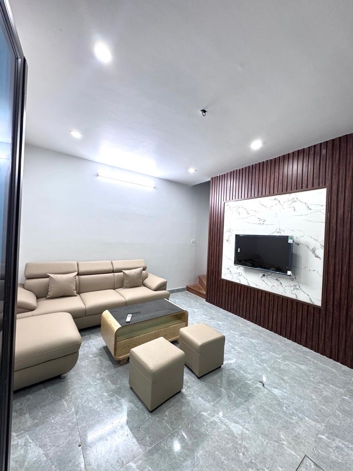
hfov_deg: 85.7
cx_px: 176
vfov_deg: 102.1
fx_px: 190
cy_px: 236
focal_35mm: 14
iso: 250
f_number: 2.2
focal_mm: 2.22
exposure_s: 1/100
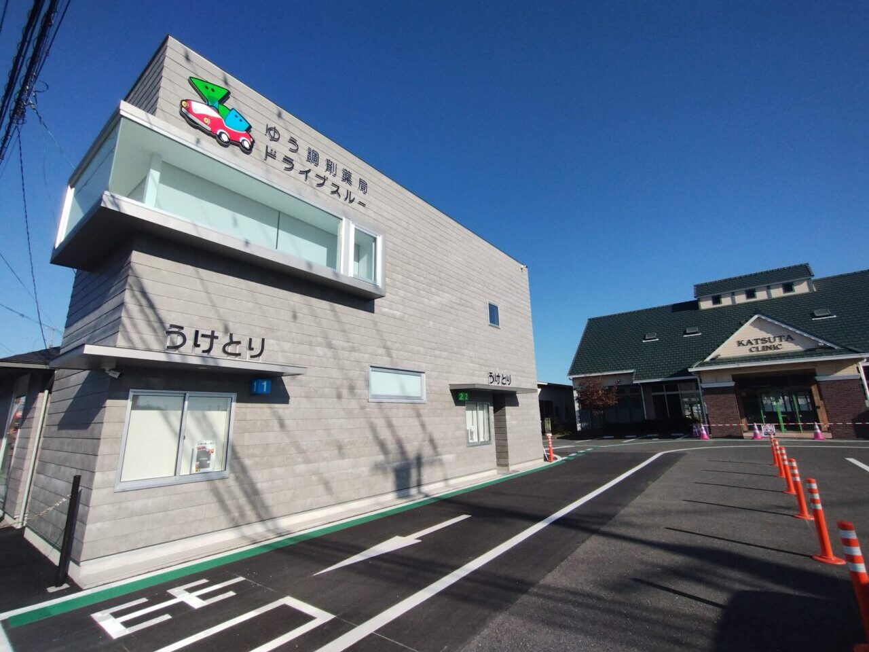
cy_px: 326
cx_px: 434
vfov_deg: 78.1
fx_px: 402
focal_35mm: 16
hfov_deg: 94.5
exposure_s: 1/1400
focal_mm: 1.66
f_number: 2.2
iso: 100
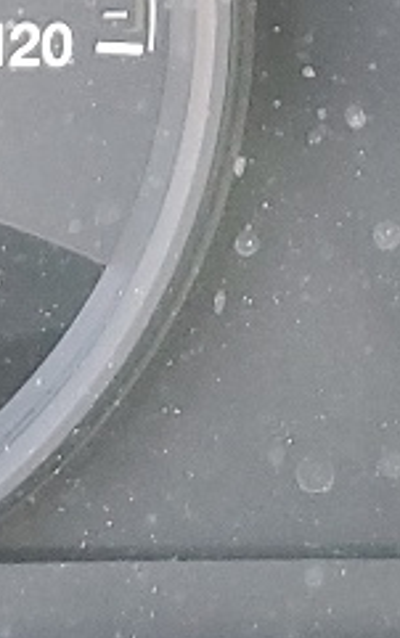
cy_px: -135
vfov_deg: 11.2
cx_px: 283
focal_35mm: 183
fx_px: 3186
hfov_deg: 7.2
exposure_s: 1/60.2
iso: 126
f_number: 1.5
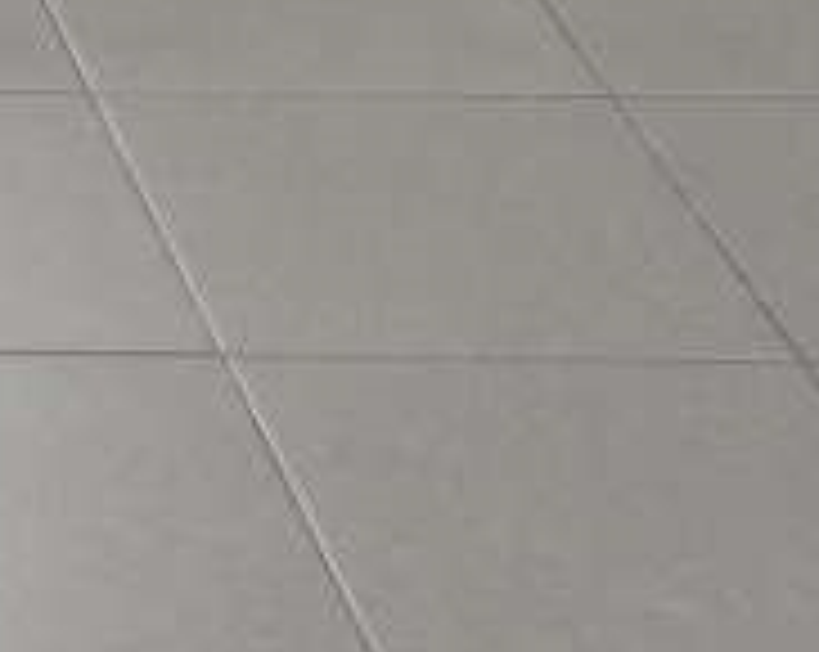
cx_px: -986
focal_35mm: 196
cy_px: -569
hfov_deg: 9.1
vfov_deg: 7.6
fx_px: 4739
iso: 2500
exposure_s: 1/160
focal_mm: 23
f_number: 4
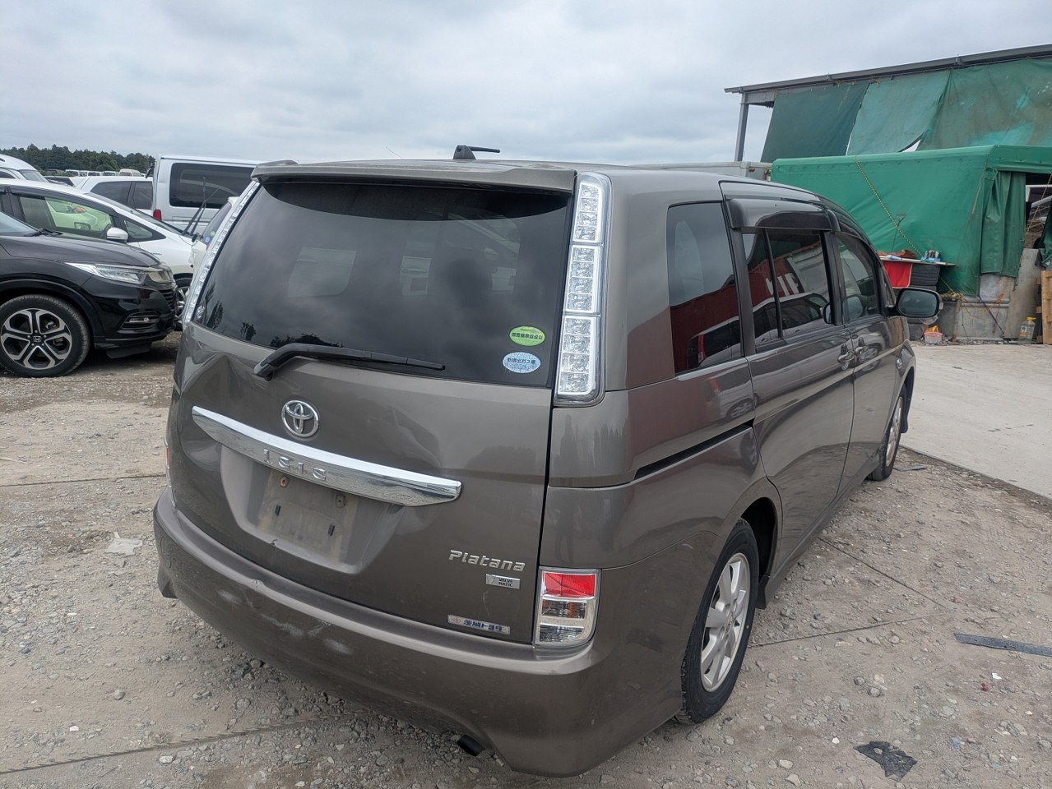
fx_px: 760
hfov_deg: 69.4
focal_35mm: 25
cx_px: 526
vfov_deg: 54.9
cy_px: 394
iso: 50
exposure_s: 1/867
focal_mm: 5.43
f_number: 1.89
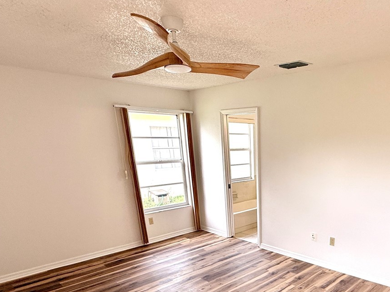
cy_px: 247
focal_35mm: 26
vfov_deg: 48.9
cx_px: 276
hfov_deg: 64.5
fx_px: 293
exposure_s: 1/188
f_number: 2.2
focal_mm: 2.22
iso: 64
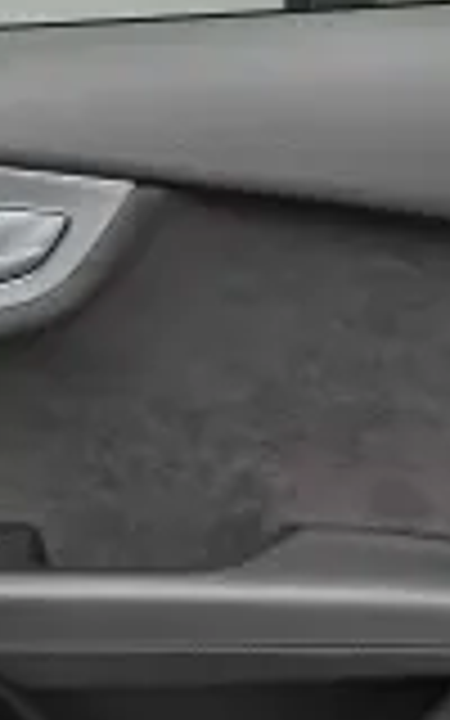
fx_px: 1079
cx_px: 261
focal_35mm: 55
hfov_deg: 23.5
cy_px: 400
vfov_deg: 36.9
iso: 200
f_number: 1.8
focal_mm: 5.4
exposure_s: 1/100
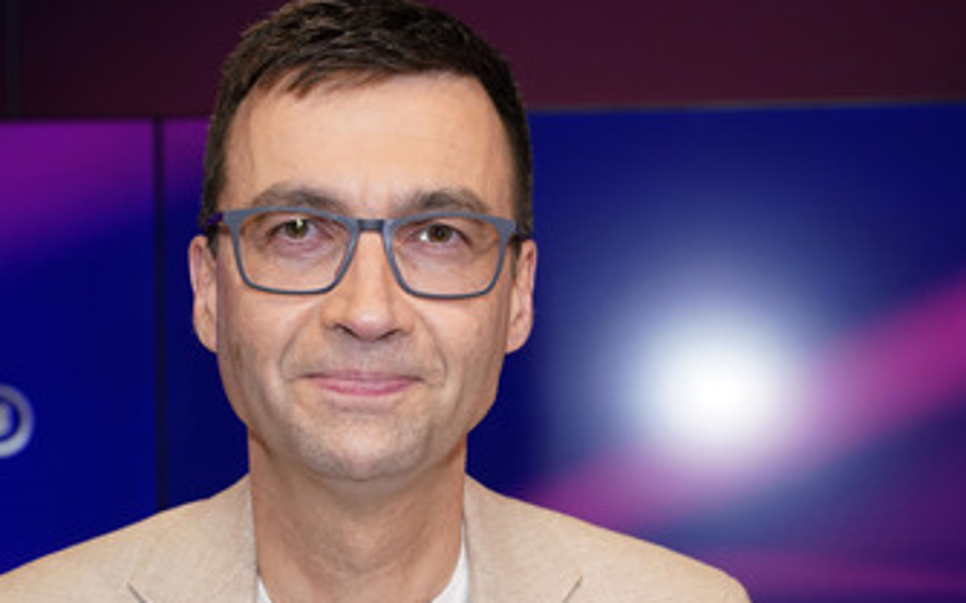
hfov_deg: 25.5
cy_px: 381
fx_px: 2131
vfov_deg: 16.1
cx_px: 376
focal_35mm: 81
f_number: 5
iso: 2000
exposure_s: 1/160
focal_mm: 59
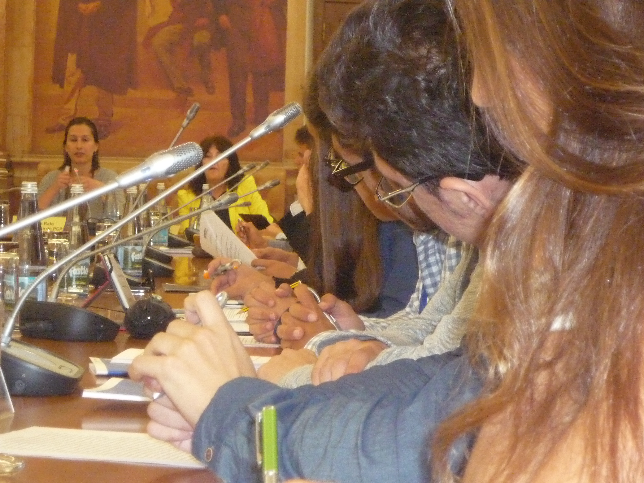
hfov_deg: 16.4
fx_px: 2232
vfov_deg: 12.3
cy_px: 242
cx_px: 322
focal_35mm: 120
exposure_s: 1/60
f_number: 5.6
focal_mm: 17.6
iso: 1000
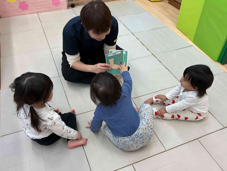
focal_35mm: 32
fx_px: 210
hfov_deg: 56.8
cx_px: 110
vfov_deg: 44.1
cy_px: 81
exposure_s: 1/60
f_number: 1.8
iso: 40
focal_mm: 3
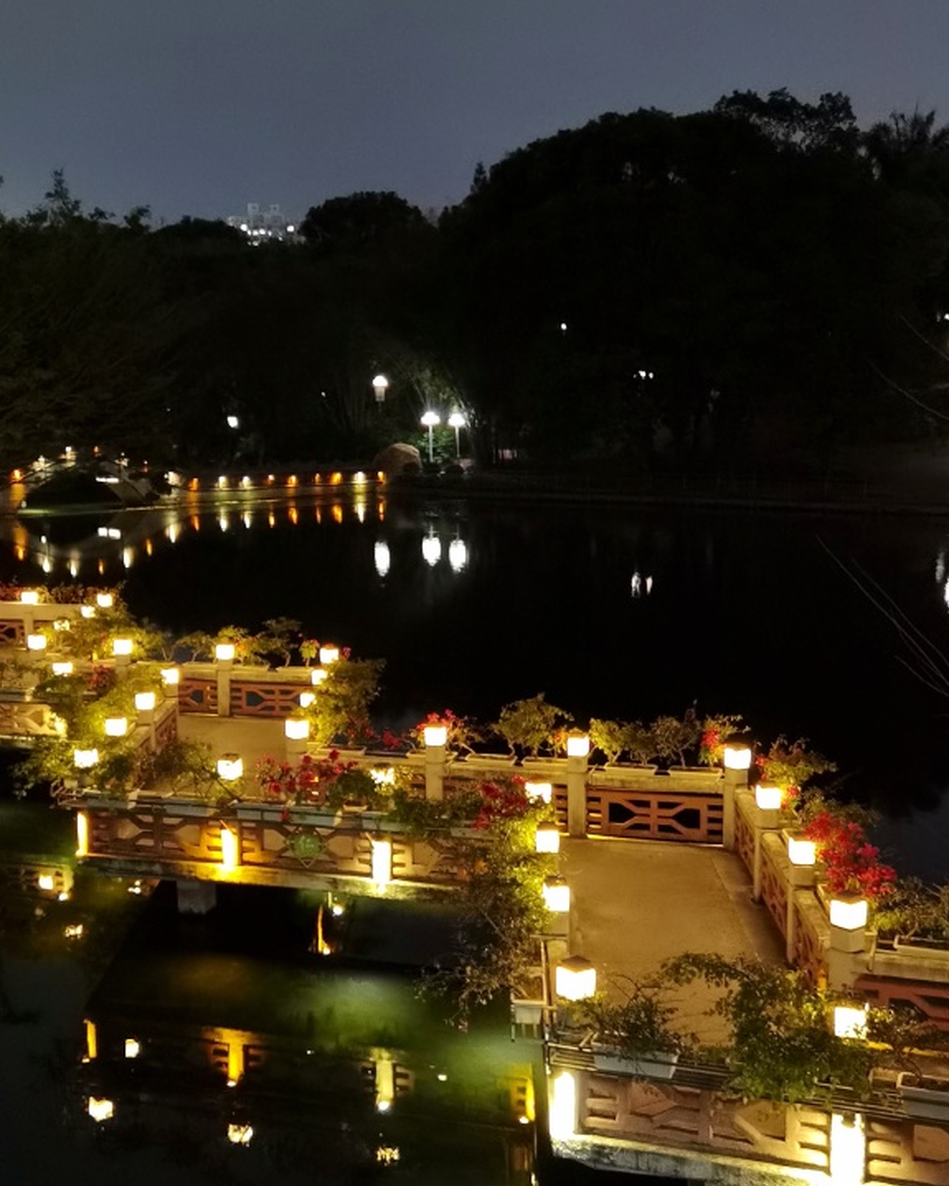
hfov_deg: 34.1
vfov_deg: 42.0
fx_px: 1545
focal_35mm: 44
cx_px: 388
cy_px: 594
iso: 1000
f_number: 1.9
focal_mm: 6.71
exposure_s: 1/20
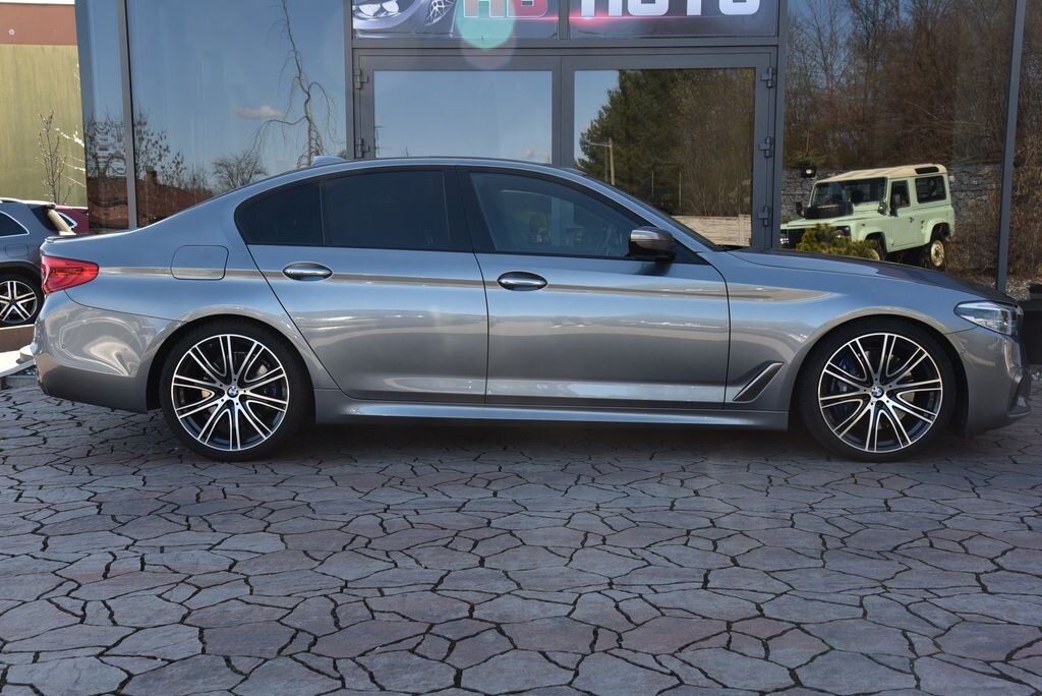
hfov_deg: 48.4
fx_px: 1158
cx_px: 521
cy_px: 348
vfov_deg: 33.4
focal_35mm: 40
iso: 500
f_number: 8
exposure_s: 1/200
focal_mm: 40
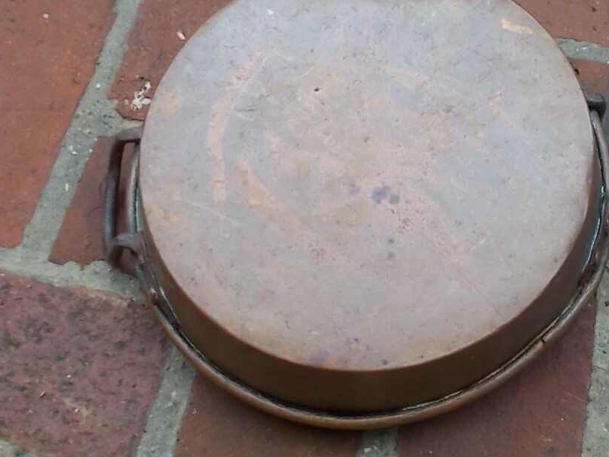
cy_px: 235
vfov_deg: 28.6
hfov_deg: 37.1
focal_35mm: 51
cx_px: 409
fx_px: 897
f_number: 3.2
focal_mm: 4.6
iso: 80
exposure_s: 1/125
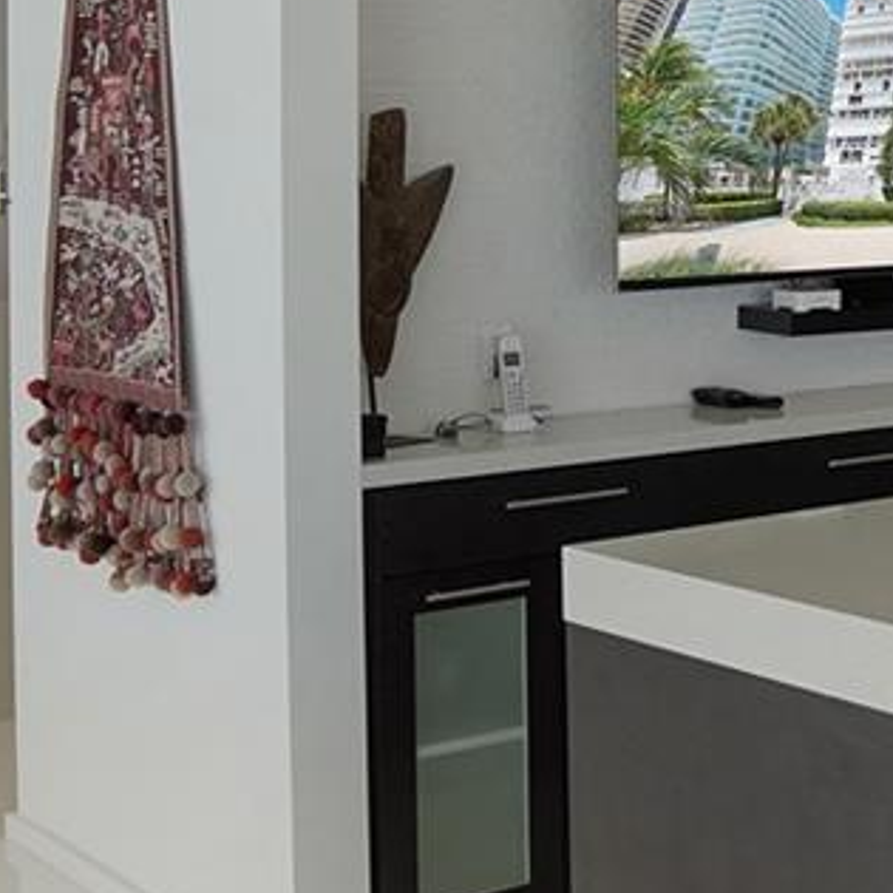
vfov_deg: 24.7
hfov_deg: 20.9
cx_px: 1369
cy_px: 197
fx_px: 2014
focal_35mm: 69
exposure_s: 1/160
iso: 250
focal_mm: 16
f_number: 4.5
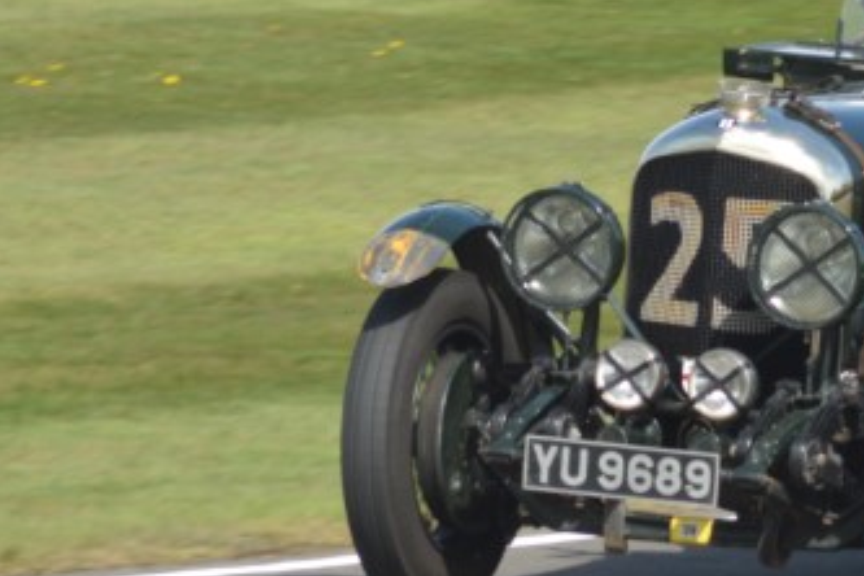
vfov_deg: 2.1
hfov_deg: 3.1
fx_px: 15887
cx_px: 815
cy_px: 333
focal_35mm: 662
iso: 400
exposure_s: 1/400
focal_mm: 210
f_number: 11
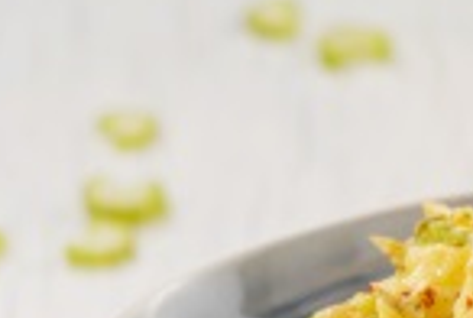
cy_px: 391
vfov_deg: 5.4
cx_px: 635
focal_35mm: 256
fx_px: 3370
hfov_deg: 7.9
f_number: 5
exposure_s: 1/200
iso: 100
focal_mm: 50
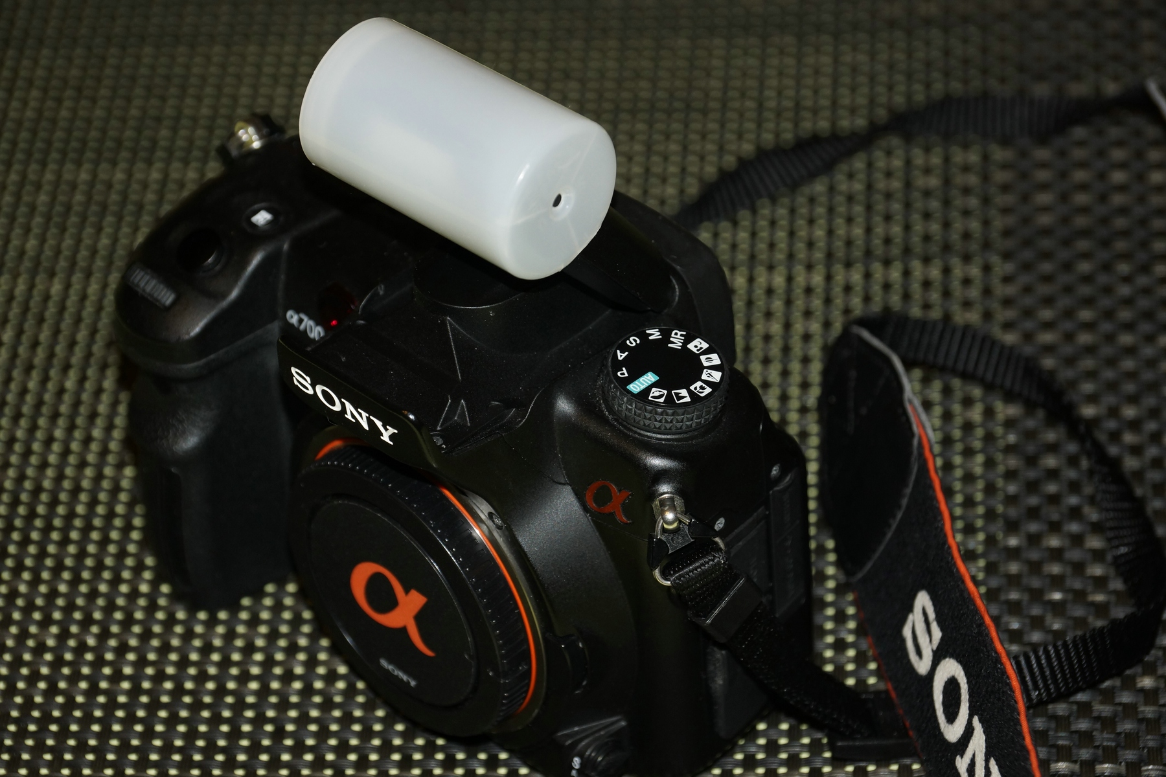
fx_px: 4858
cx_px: 583
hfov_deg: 13.7
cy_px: 388
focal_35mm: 150
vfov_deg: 9.1
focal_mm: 100
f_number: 5.6
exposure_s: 1/60
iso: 400
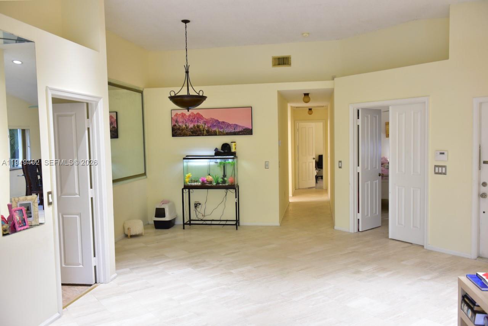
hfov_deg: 60.3
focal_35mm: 31
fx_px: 420
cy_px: 163
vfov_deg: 42.4
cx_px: 244
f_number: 4.5
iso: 1000
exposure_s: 1/15
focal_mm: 31
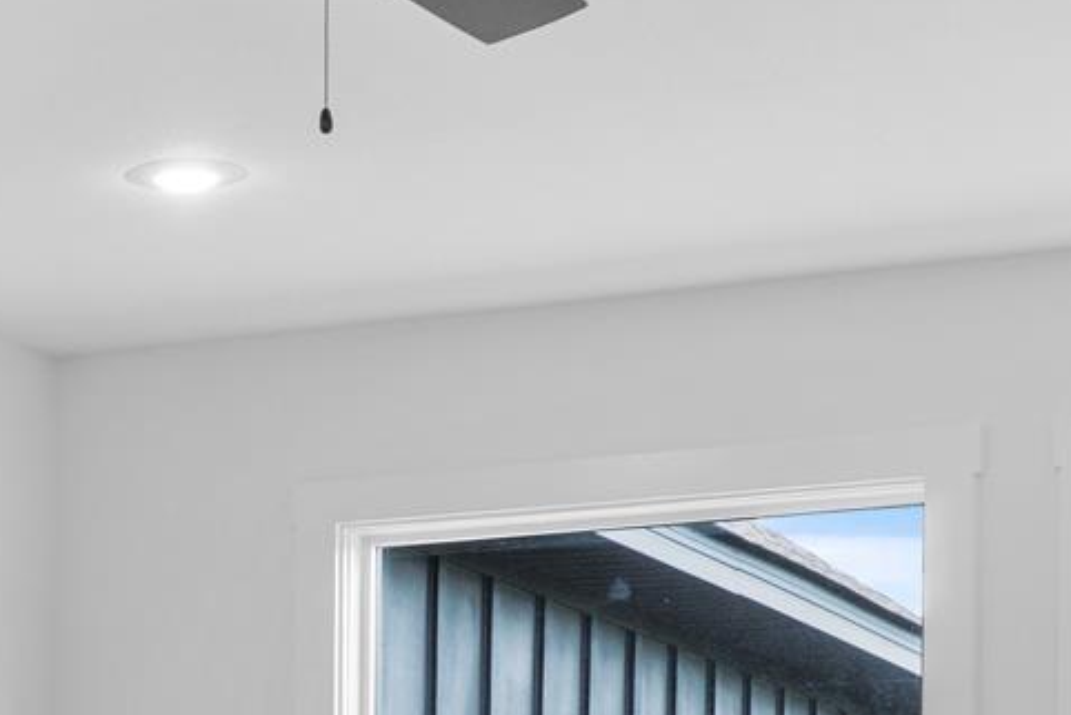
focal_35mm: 115
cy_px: 1074
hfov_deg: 17.2
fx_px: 3424
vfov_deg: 11.4
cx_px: -100
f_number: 9
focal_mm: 14.8
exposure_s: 1/3
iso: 200
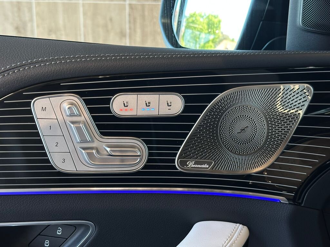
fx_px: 458
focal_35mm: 48
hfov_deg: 39.7
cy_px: 124
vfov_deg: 30.3
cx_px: 165
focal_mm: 6.86
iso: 125
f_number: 1.78
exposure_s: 1/50
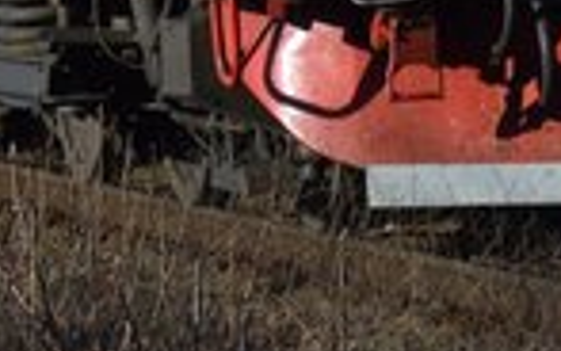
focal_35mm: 515
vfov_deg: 2.5
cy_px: -559
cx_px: 50
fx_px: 7877
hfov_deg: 4.1
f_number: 6.3
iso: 400
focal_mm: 62
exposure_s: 1/1600
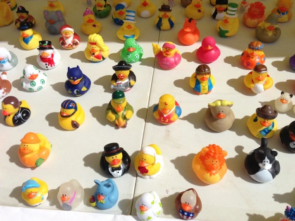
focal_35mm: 37
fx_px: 315
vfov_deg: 38.6
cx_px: 149
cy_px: 99
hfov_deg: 50.2
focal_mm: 4.13
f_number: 2.4
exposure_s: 1/3195
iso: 50
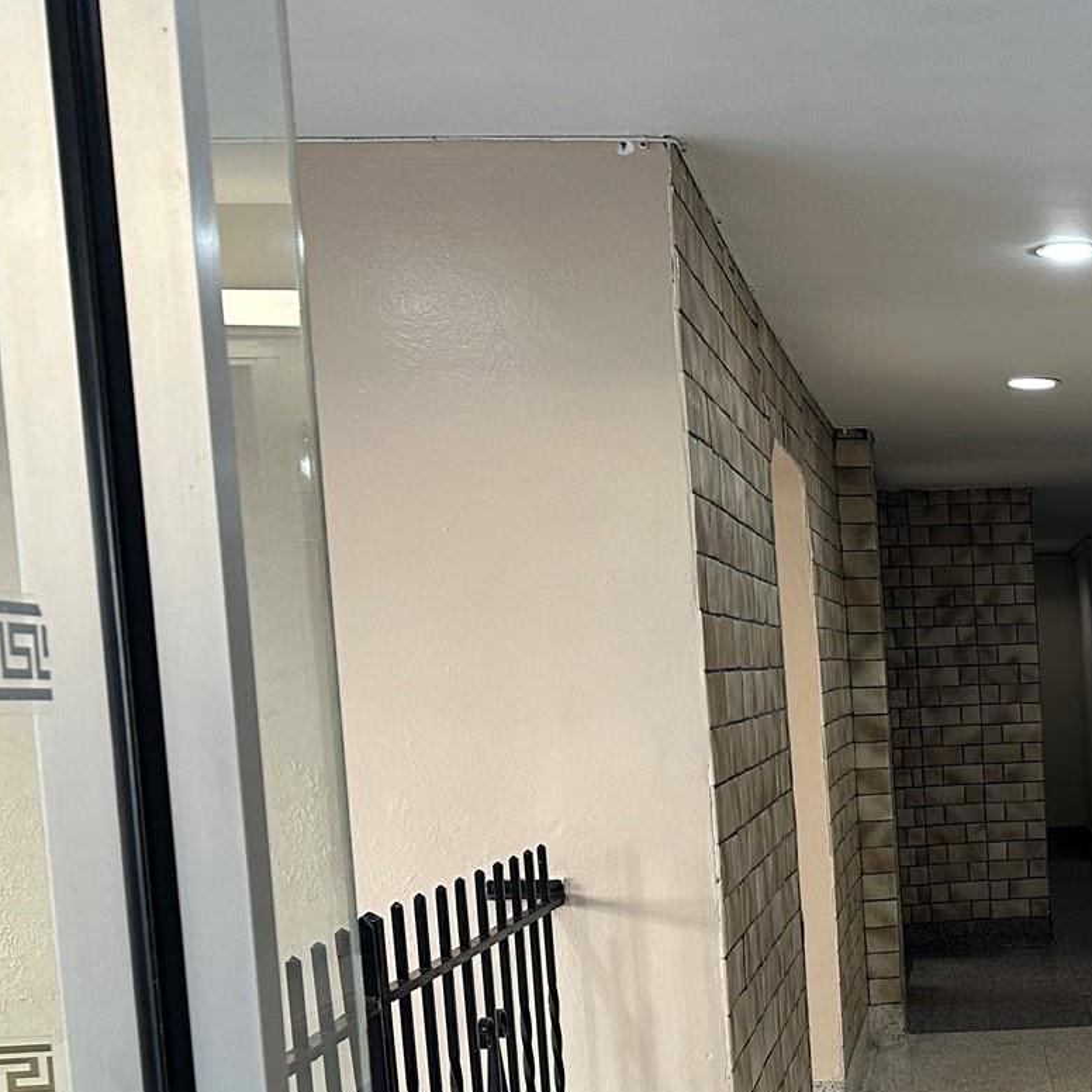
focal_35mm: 56
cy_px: 854
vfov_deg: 29.9
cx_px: 1271
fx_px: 1999
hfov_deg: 27.3
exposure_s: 1/60
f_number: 1.78
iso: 200
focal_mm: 6.86
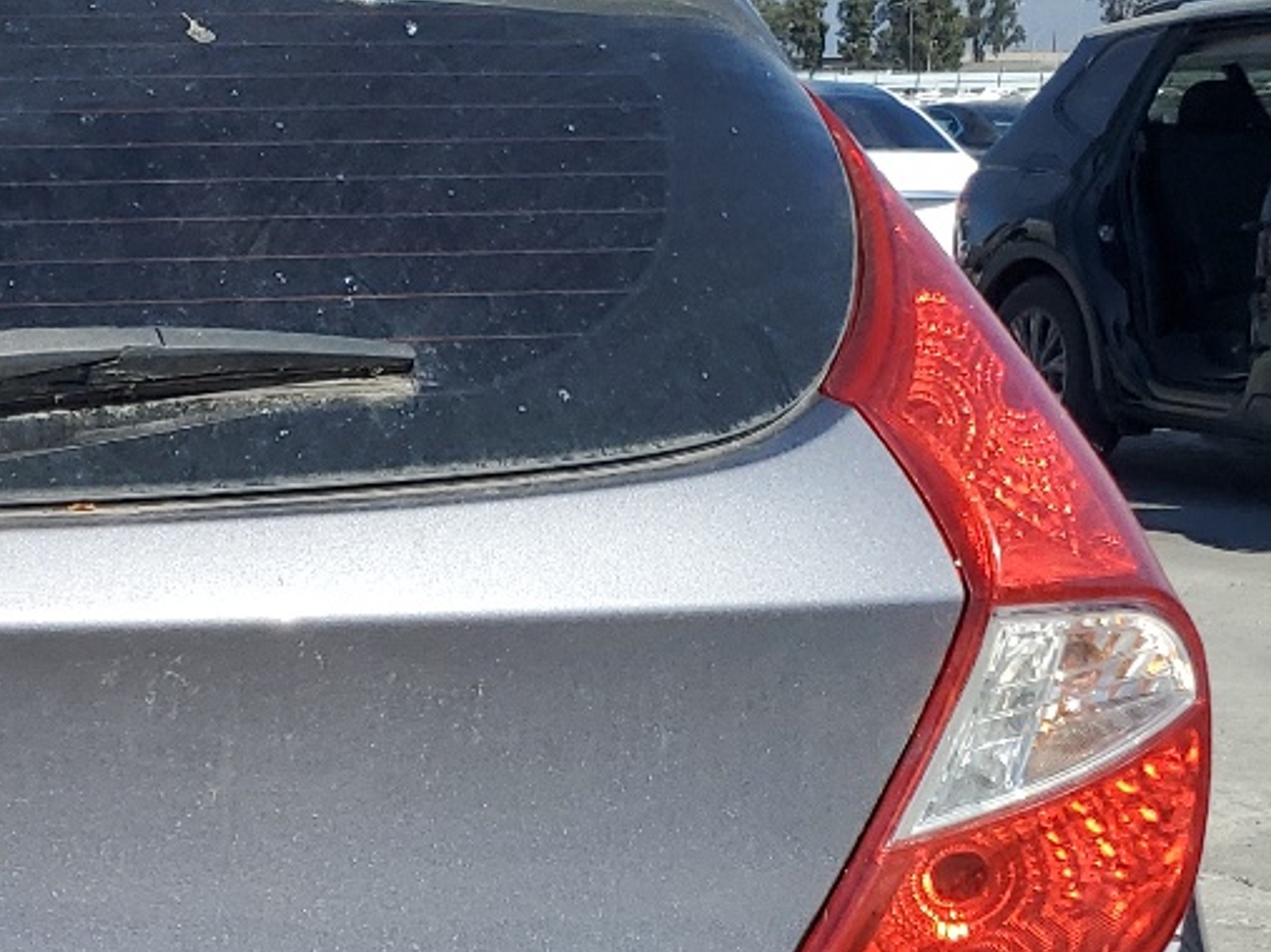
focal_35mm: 82
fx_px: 3010
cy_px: 897
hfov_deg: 21.7
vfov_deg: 17.7
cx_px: -353
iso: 50
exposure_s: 1/3333
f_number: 1.5
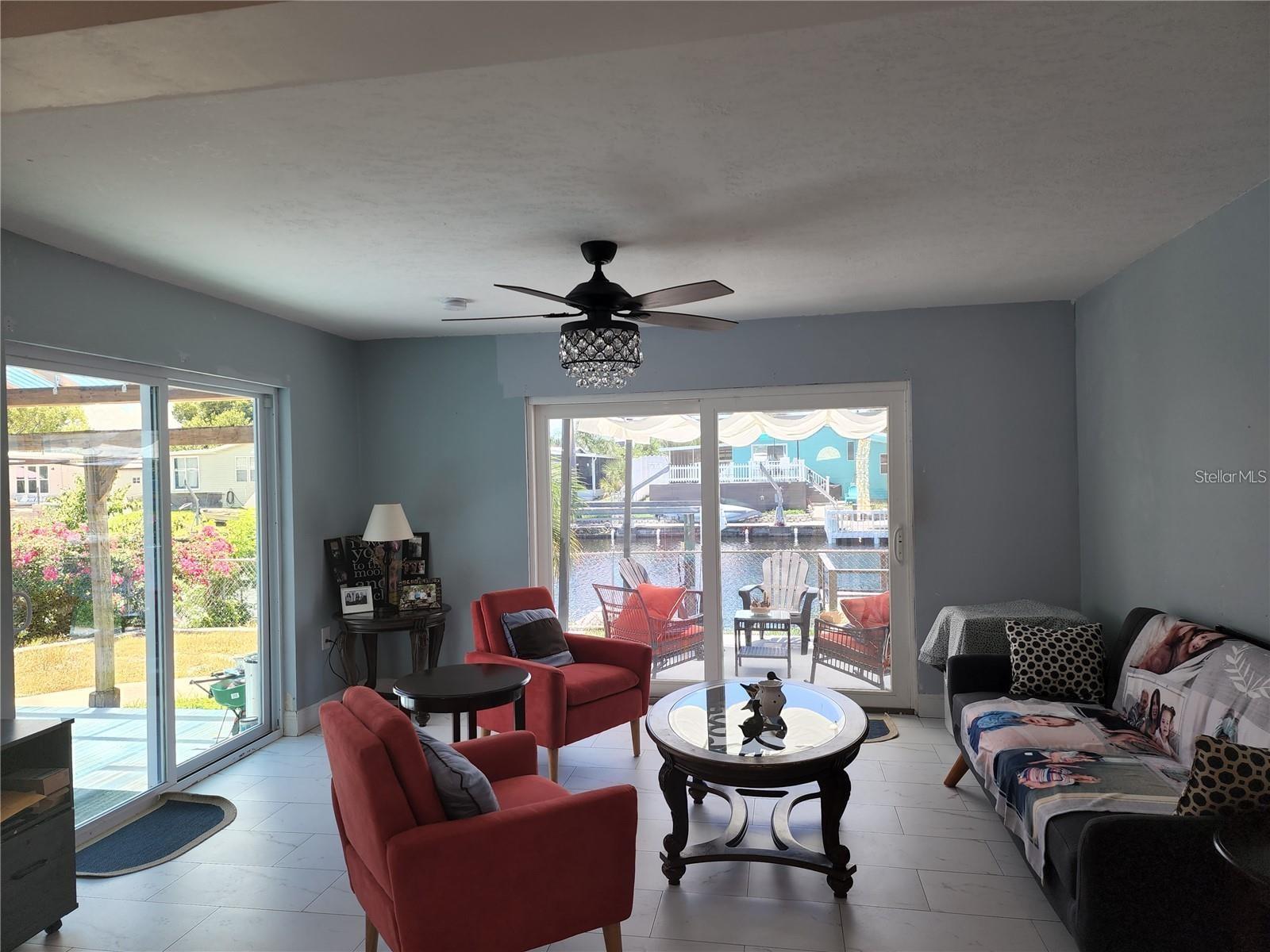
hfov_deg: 73.9
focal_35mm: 23
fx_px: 844
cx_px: 635
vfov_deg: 58.9
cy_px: 476
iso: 40
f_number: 1.8
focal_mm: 6.4
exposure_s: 1/120
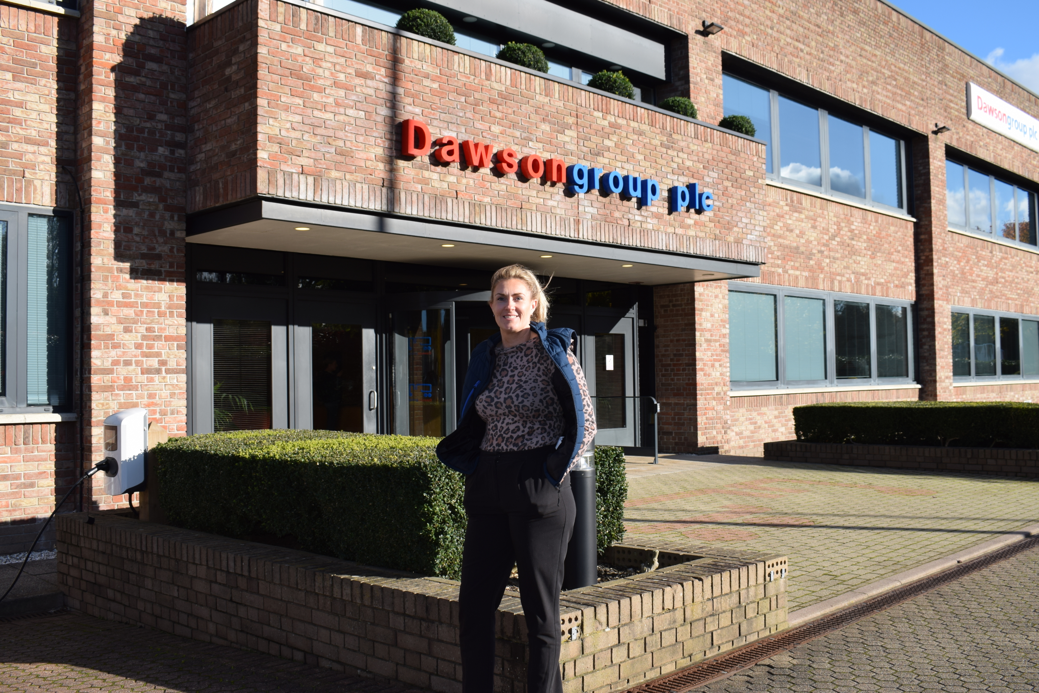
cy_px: 346
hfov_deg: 55.1
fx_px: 996
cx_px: 520
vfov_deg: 38.4
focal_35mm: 34
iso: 100
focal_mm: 23
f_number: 8
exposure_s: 1/200
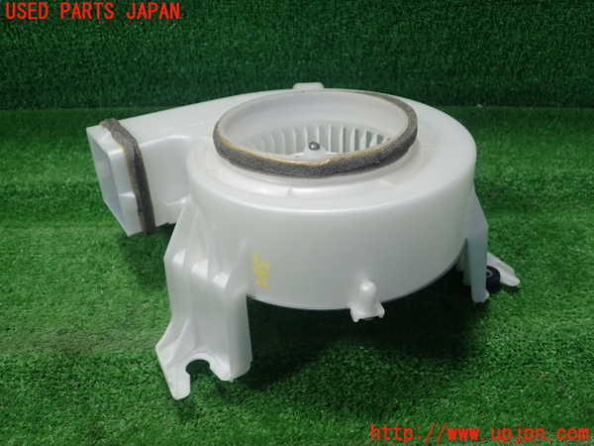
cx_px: 297
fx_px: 515
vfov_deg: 46.8
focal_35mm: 30
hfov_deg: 60.0
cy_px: 223
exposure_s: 1/125
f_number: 2.3
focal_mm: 5.5
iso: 200
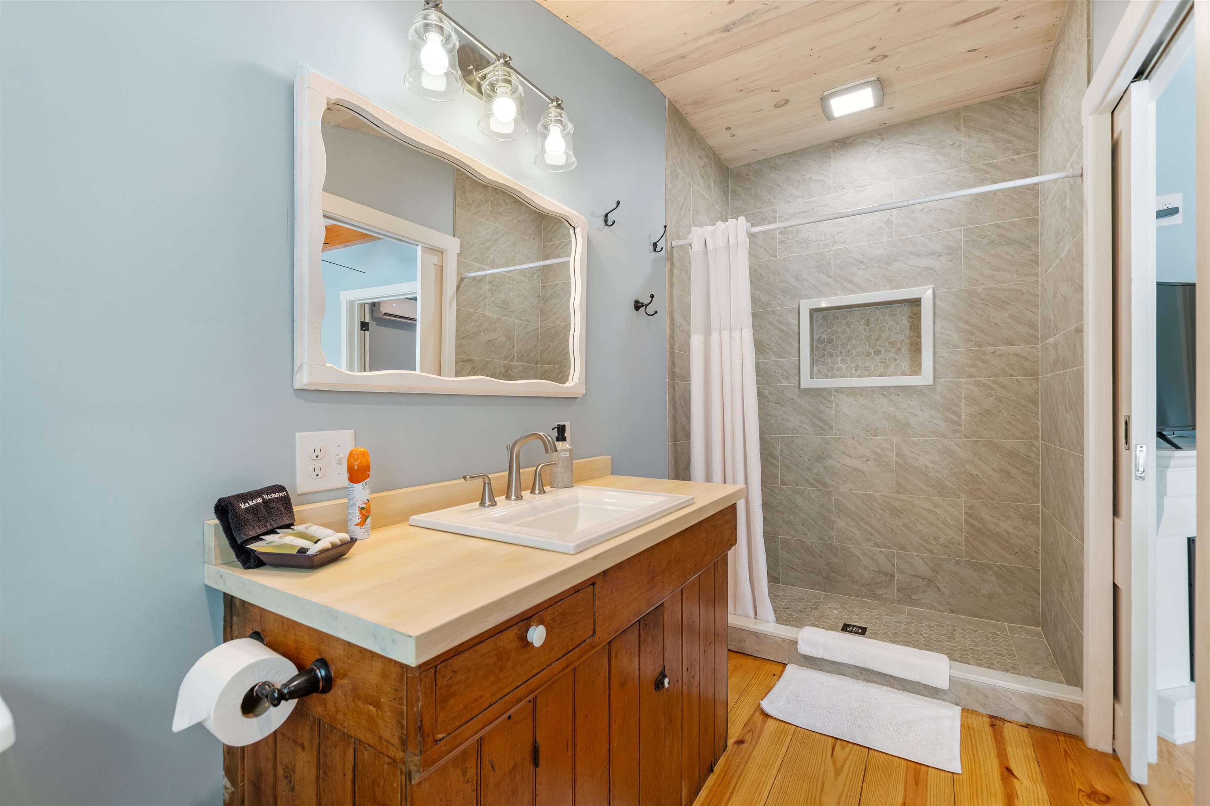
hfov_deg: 100.4
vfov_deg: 77.3
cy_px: 403
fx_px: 504
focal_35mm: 15
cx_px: 605
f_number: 5.6
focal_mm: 10
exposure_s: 1/25
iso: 100
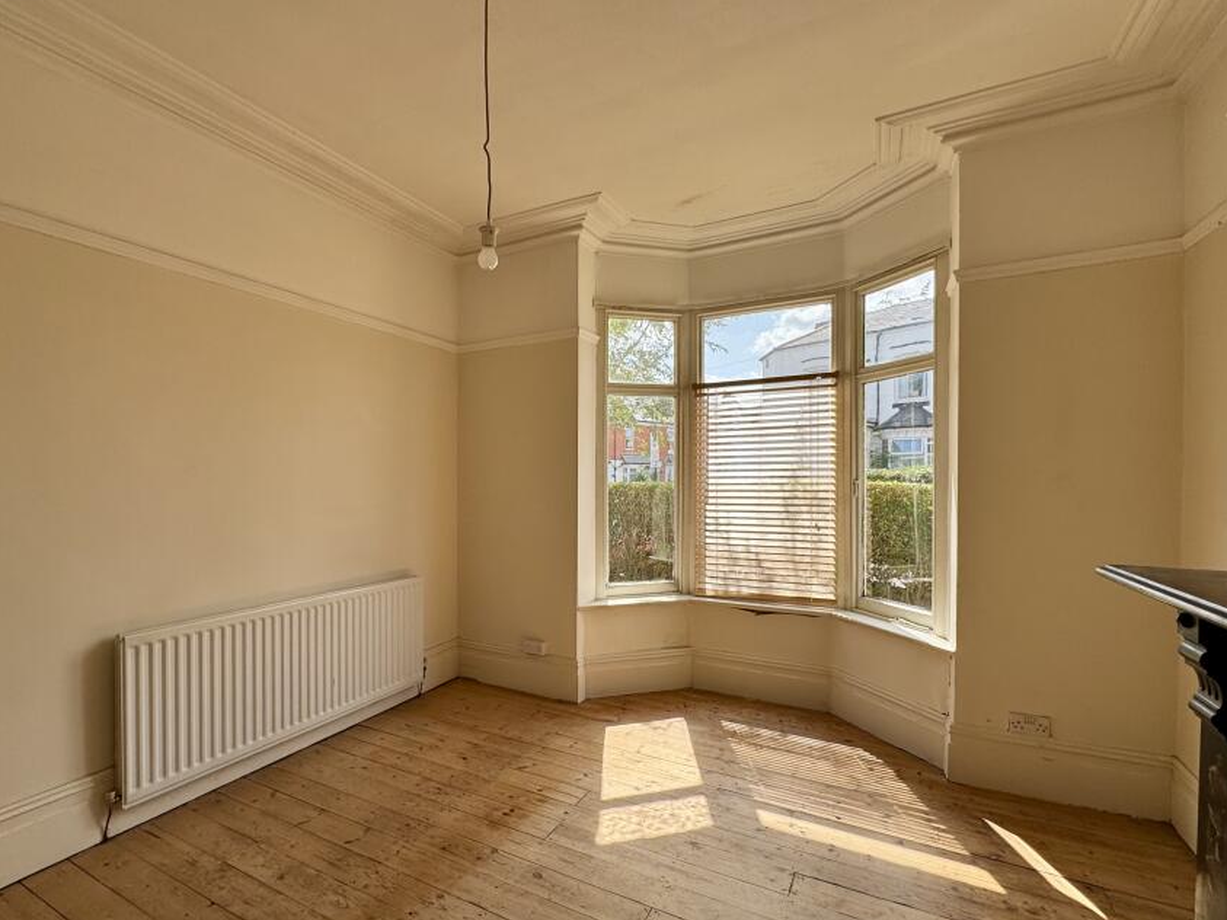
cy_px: 489
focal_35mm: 17
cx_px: 556
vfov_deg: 74.6
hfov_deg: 90.8
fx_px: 602
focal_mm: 2.22
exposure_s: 1/512
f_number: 2.2
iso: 40
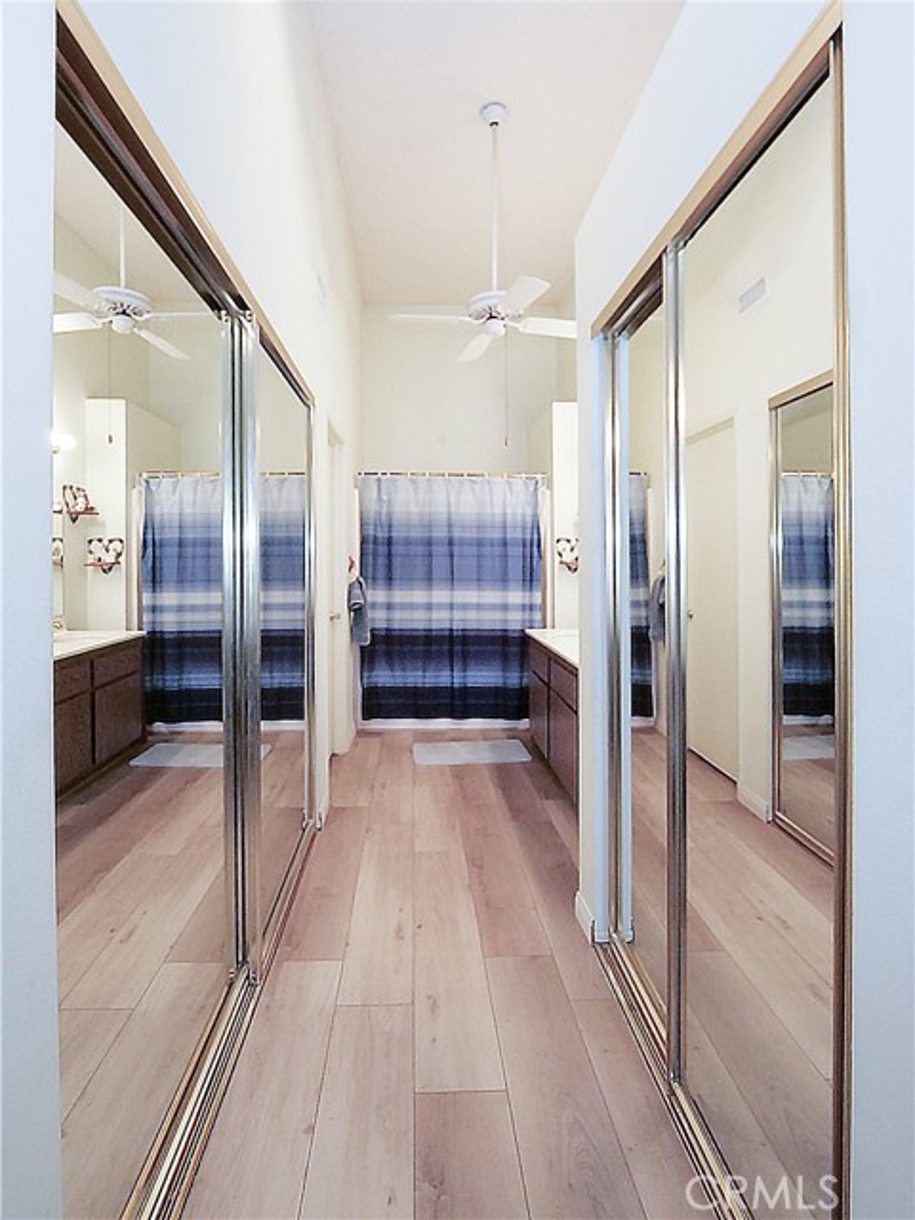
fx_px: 564
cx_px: 458
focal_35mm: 16
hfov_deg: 78.1
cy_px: 610
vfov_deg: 94.5
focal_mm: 8
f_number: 8
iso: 2500
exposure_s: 1/100
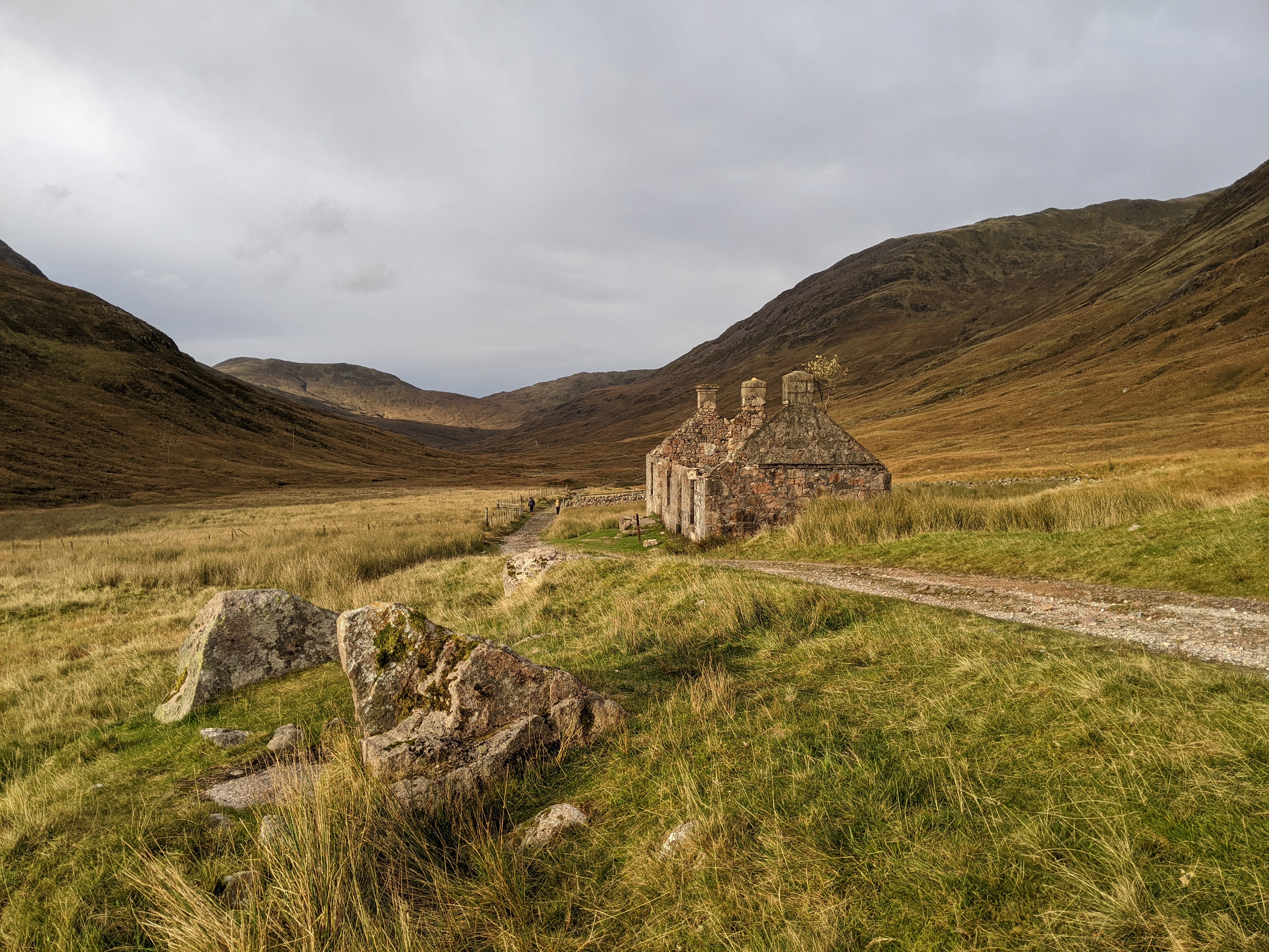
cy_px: 476
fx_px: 990
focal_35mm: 27
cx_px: 634
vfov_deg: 51.4
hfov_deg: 65.3
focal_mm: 4.44
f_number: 1.8
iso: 48
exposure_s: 1/479
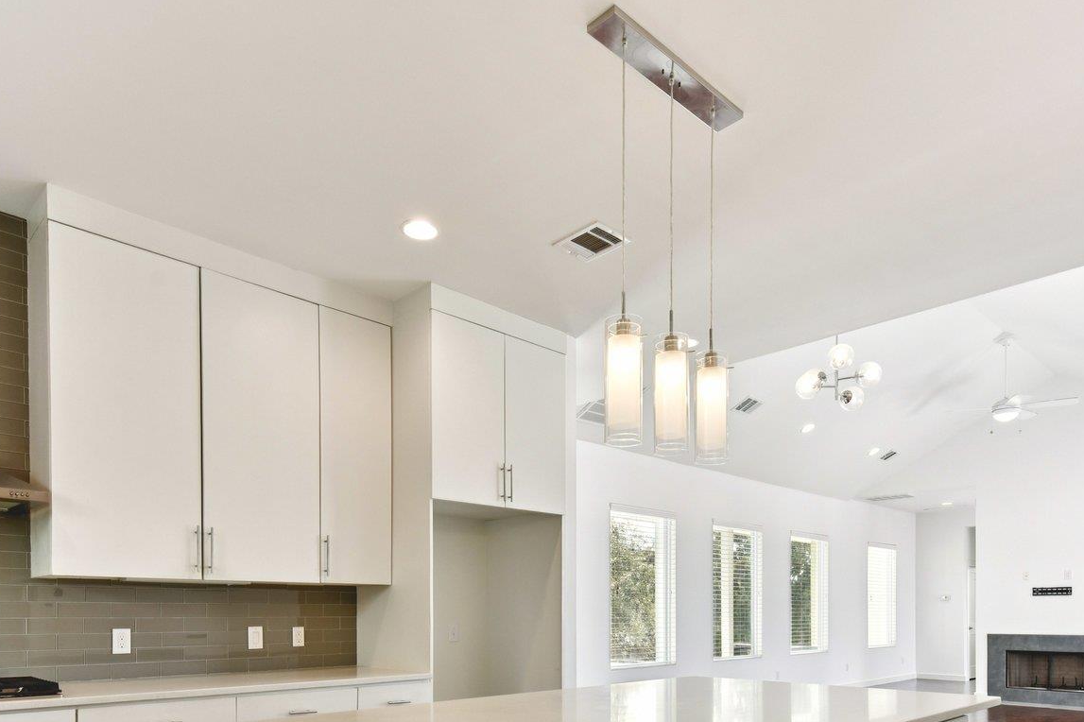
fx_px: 753
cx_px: 530
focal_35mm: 25
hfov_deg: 71.5
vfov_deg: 47.0
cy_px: 627
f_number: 8
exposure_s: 1/50
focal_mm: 14
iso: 400
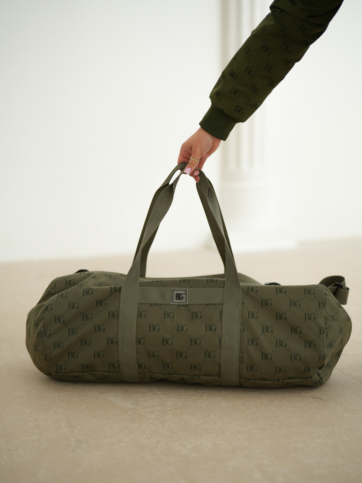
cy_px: 254
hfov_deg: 26.6
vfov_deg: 34.9
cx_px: 184
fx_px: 767
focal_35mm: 55
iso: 100
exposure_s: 1/500
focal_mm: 50
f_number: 1.4
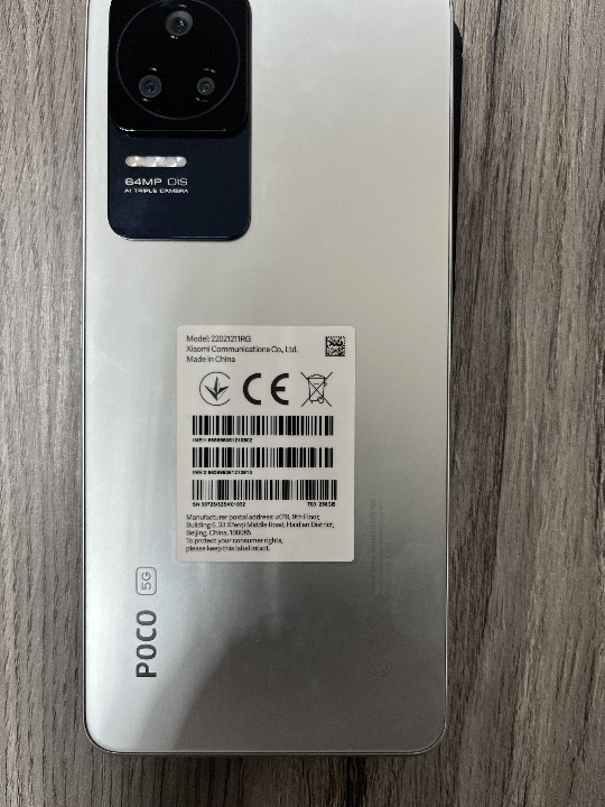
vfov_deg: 67.3
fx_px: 606
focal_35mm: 26
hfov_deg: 53.1
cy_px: 404
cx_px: 302
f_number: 1.6
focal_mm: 5.1
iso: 80
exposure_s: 1/100
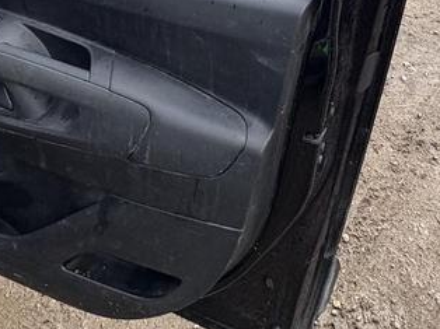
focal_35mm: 40
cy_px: -52
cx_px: 272
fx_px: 508
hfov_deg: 46.5
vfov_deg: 31.1
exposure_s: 1/191
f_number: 2.2
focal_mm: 2.22
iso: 40
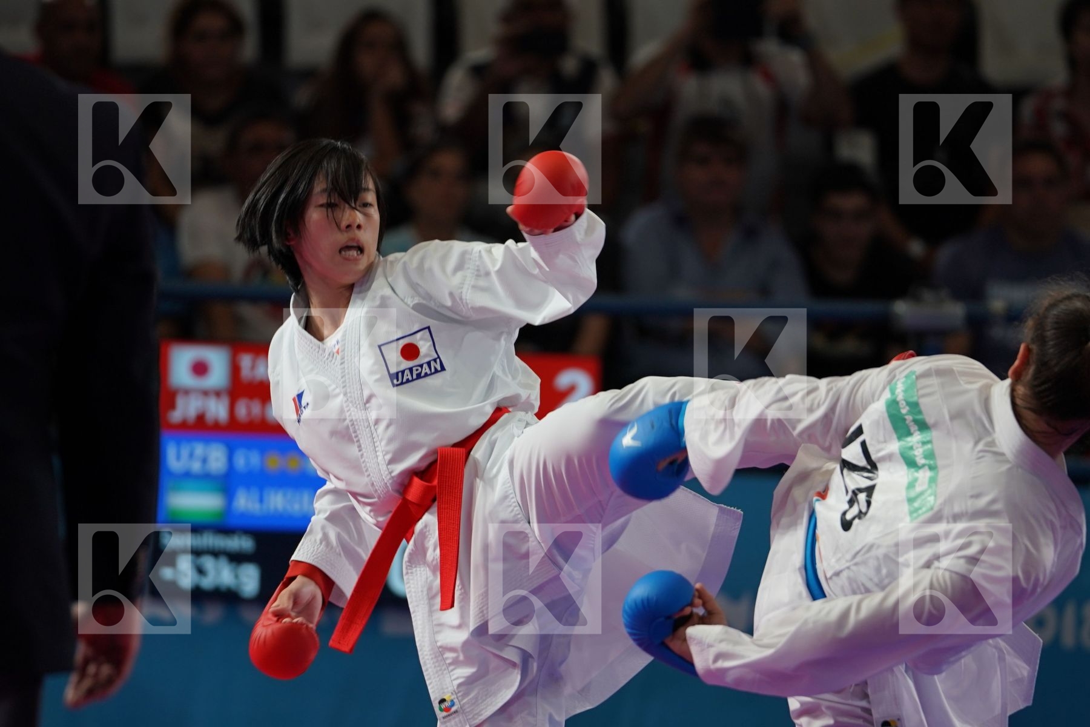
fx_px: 8810
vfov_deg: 4.7
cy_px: 364
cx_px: 545
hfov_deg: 7.1
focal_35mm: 291
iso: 400
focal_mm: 194
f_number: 2.8
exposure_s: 1/500
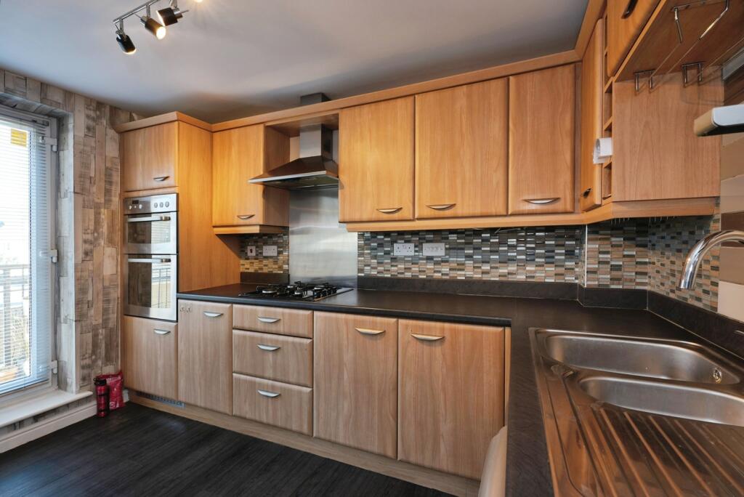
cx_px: 372
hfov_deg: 96.7
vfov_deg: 73.8
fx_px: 331
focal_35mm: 16
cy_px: 248
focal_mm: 16
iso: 100
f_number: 8
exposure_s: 1/5
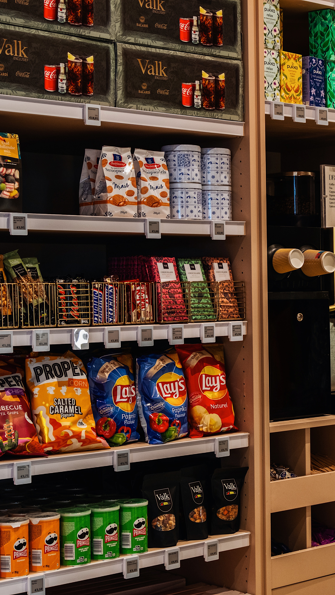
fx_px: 1169
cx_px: 329
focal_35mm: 74
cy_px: 298
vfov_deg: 28.6
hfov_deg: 16.0
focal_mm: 31.4
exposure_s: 1/2
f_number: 9
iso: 320
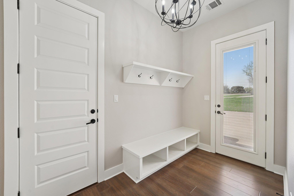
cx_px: 147
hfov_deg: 104.3
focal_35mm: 14
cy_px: 98
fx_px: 114
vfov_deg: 81.2
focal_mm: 14
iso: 400
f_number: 8
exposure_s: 1/30
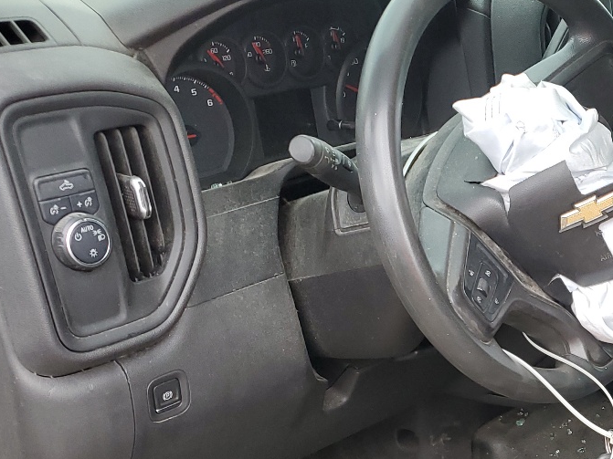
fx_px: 1098
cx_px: 609
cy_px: 484
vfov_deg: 22.5
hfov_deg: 29.2
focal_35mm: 62
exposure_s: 1/120
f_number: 1.5
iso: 57
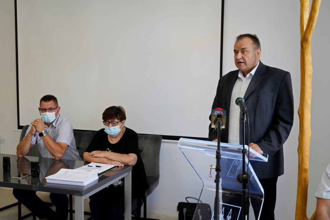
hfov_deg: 45.4
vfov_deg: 31.2
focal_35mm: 43
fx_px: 394
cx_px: 165
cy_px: 110
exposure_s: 1/640
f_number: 2.8
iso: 1250
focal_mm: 43
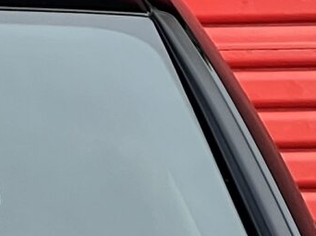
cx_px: -351
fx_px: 5264
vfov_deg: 2.5
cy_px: 761
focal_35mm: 577
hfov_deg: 3.4
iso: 32
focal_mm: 9
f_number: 2.8
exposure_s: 1/182
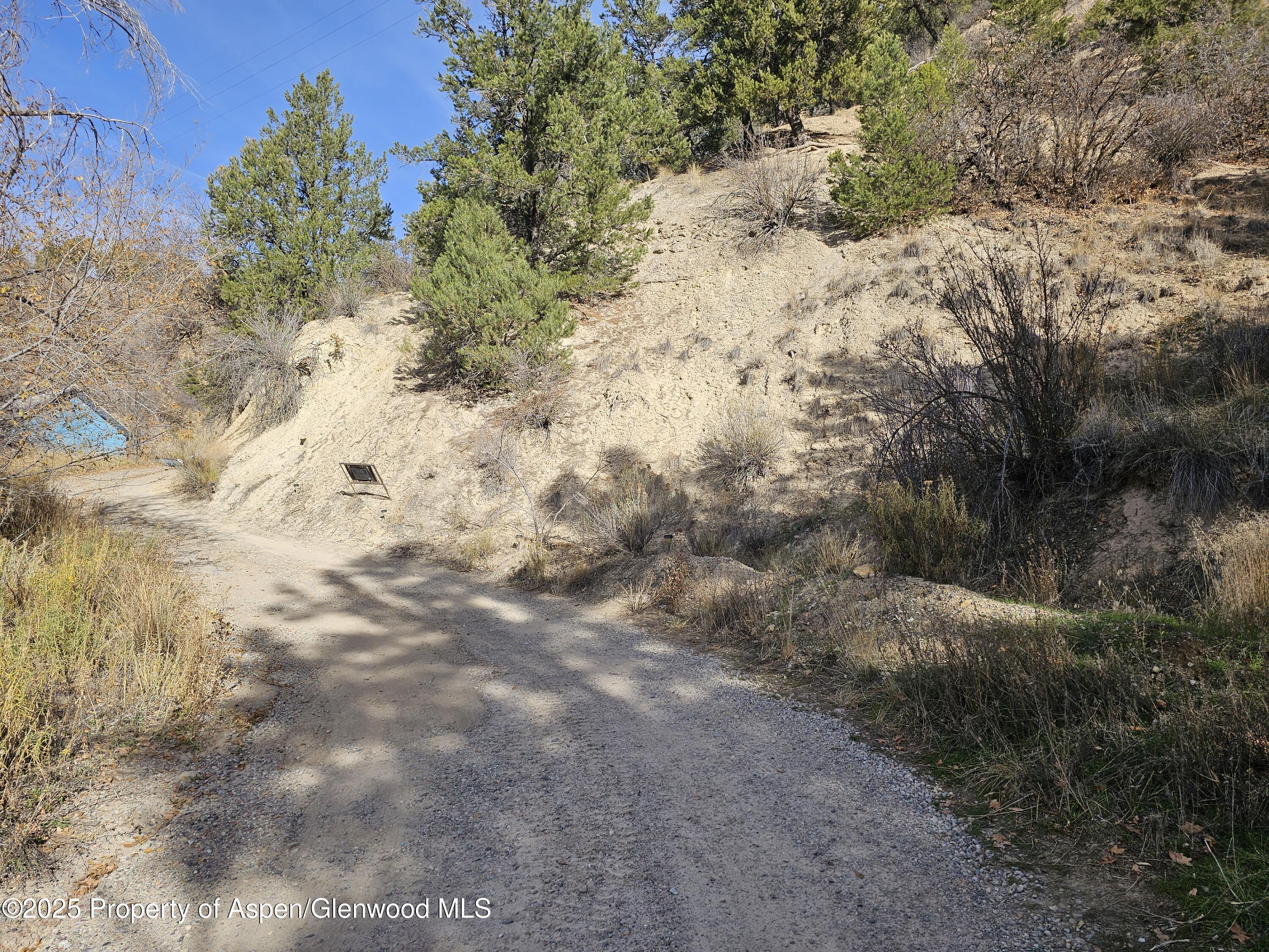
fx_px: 843
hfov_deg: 73.9
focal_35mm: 23
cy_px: 476
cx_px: 634
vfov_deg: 58.9
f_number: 1.7
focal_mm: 6.3
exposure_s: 1/571
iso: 10
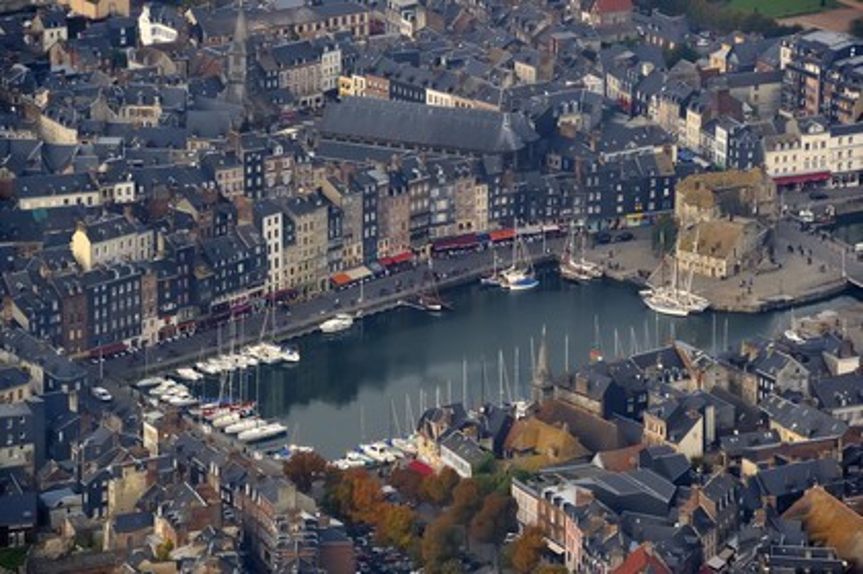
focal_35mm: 200
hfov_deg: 10.3
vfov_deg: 6.9
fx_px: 4791
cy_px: 287
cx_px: 432
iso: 400
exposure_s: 1/800
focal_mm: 200
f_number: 7.1
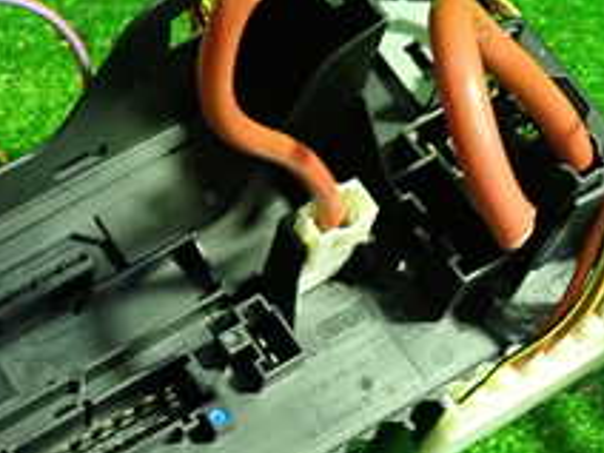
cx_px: 100
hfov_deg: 22.6
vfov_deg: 17.1
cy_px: 410
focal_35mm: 85
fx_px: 1483
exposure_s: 1/30
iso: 400
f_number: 2.3
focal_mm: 5.4
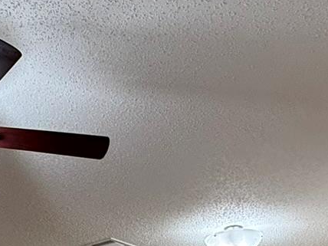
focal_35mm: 67
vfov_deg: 18.1
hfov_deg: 28.5
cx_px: 74
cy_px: 421
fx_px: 635
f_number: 2.2
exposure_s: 1/120
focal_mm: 2.22
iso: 400
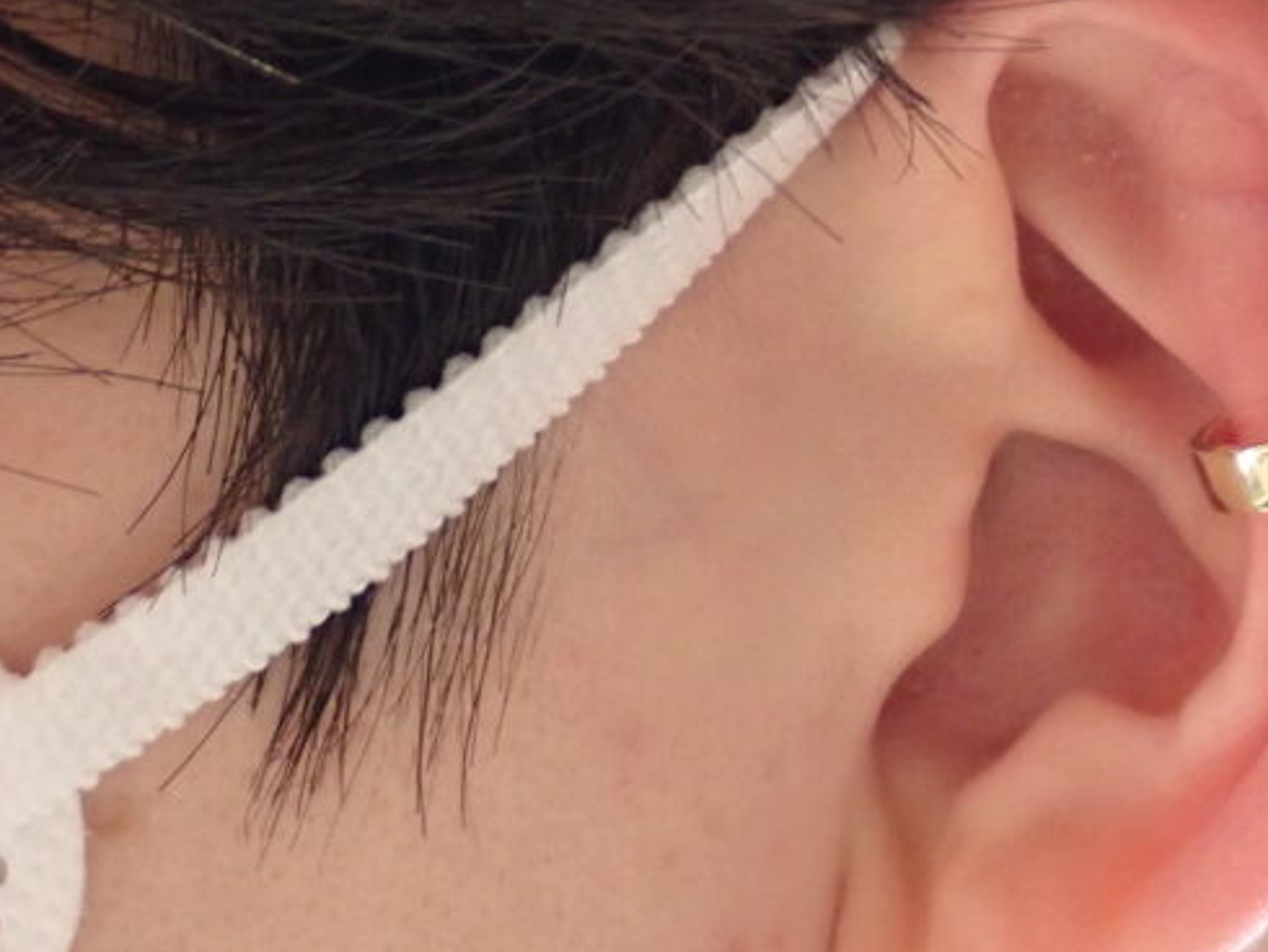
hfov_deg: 13.7
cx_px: 1196
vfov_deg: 10.5
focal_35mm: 142
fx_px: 5204
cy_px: 479
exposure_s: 1/40
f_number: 3.5
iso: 640
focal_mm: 10.35
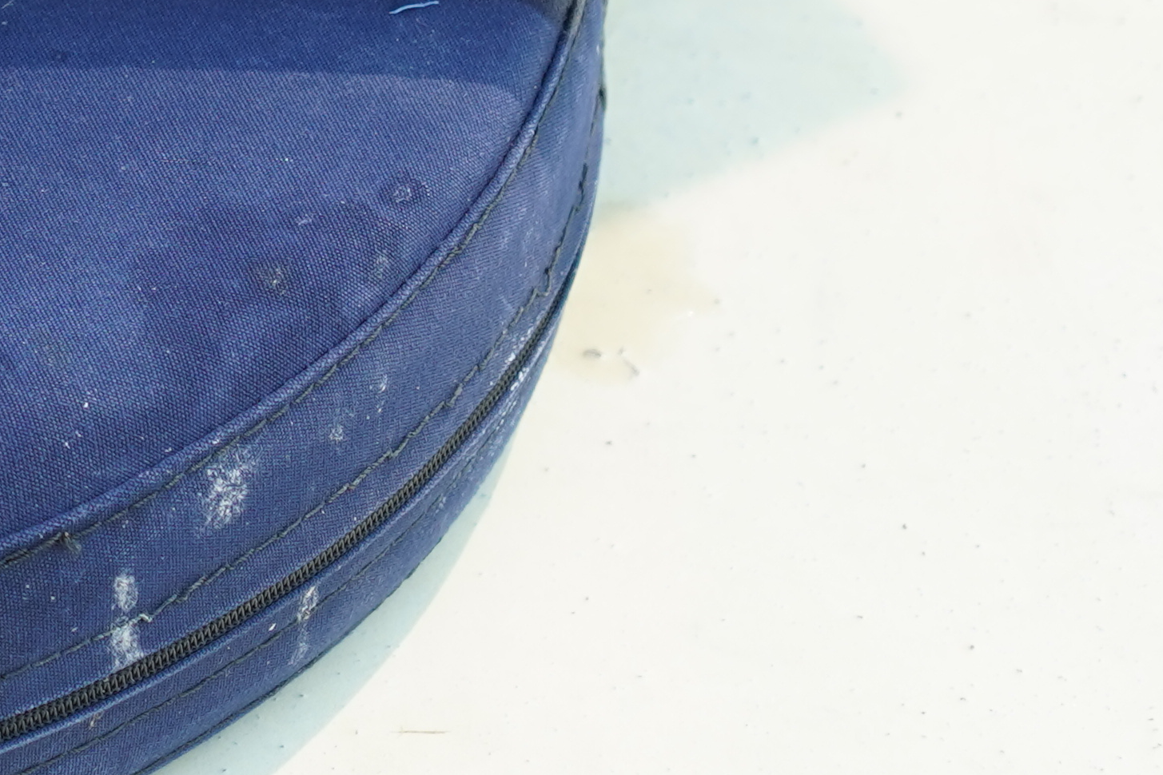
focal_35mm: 433
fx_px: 13987
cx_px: -517
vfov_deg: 3.2
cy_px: -373
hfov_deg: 4.7
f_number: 4
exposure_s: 1/125
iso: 250
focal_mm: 105
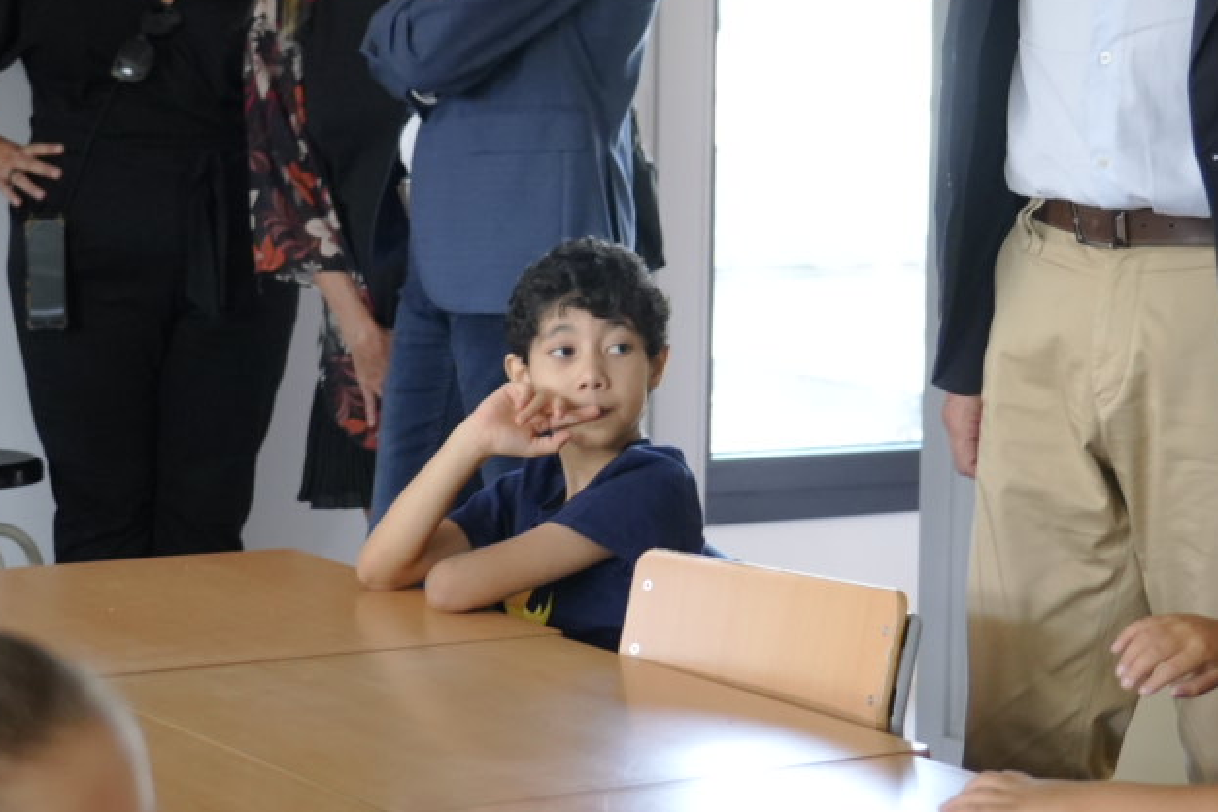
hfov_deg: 20.8
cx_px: 701
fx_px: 3315
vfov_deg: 13.9
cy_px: 181
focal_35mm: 98
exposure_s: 1/250
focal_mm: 38
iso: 2500
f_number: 4
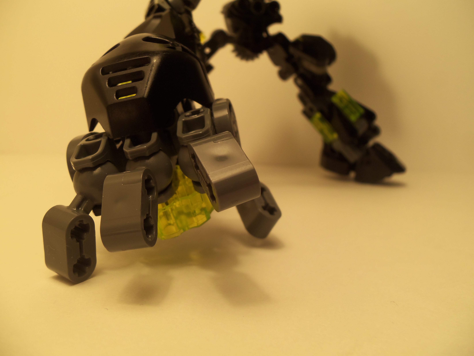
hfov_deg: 61.7
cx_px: 237
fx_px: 397
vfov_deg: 48.2
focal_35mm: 29
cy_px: 178
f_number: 3.4
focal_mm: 5.2
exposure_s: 1/50
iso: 80
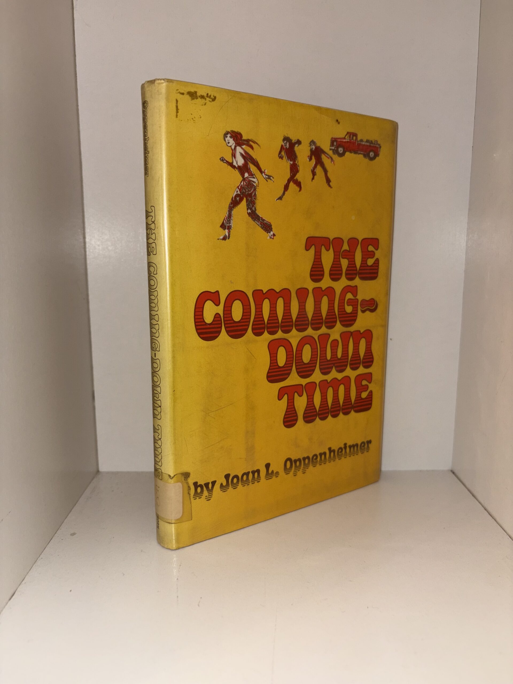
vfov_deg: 67.3
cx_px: 256
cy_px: 342
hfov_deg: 53.1
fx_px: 514
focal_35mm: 26
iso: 32
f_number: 1.6
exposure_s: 1/55
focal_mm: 5.96
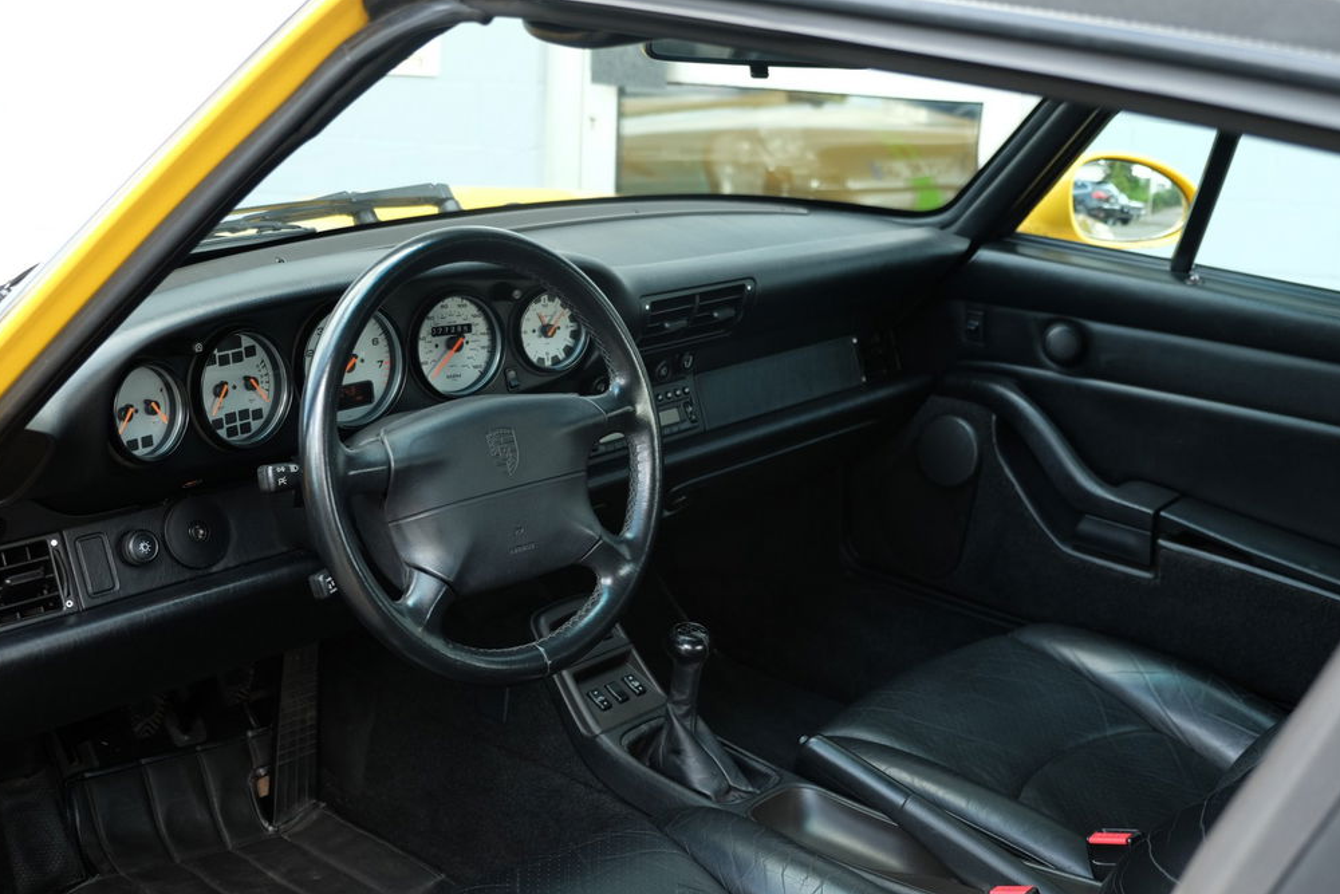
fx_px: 1601
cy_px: 452
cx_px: 667
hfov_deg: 45.4
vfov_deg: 31.2
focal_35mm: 43
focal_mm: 27.7
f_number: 3.2
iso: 200
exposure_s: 1/80
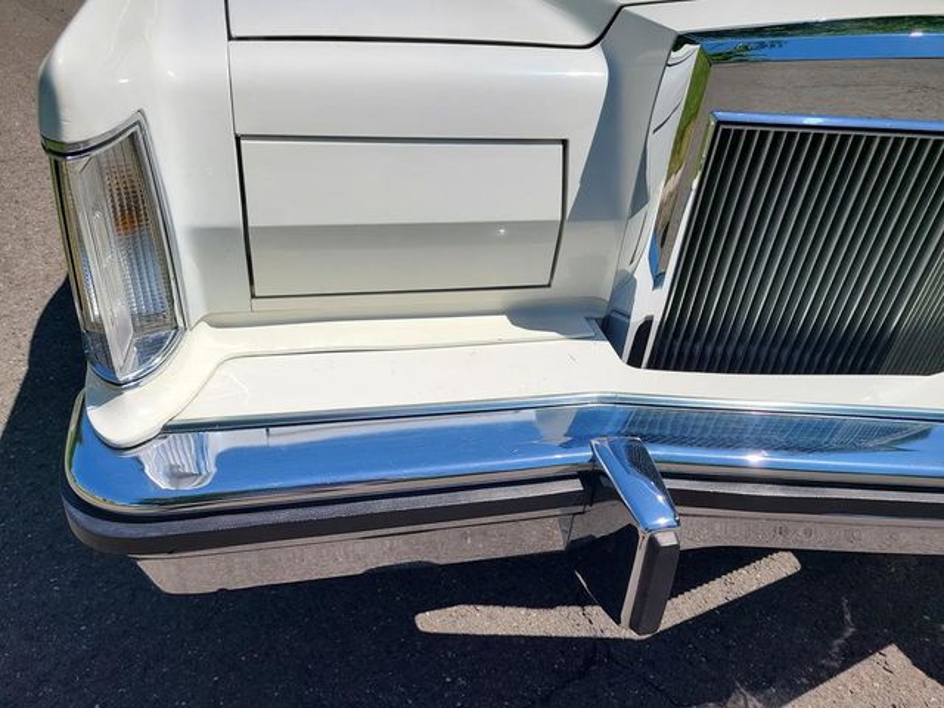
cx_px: 472
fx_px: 709
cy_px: 354
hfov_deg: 67.3
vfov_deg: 53.1
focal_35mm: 26
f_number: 1.8
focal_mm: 5.4
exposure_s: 1/4493
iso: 40
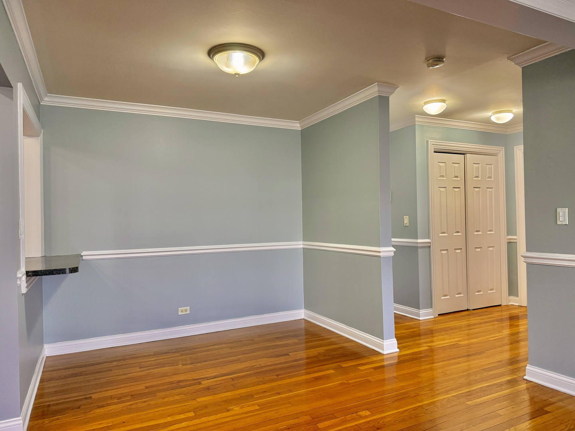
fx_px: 399
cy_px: 216
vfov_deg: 56.8
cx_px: 288
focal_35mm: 24
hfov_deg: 71.6
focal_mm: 6.76
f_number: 1.78
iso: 200
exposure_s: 1/237
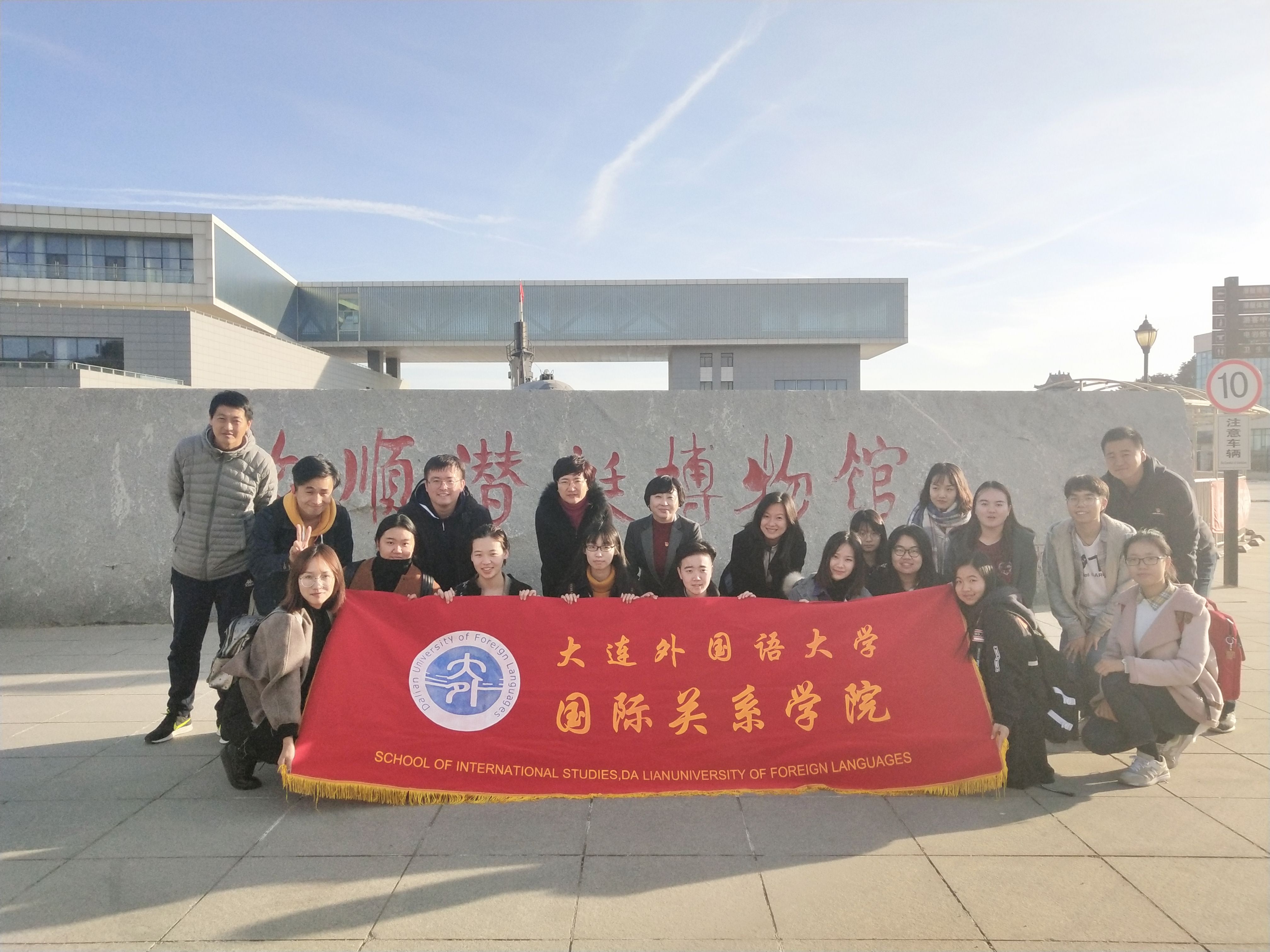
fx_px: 1101
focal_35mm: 30
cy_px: 476
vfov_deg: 46.8
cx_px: 635
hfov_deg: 60.0
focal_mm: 3.95
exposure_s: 1/1845
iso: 128
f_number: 1.8
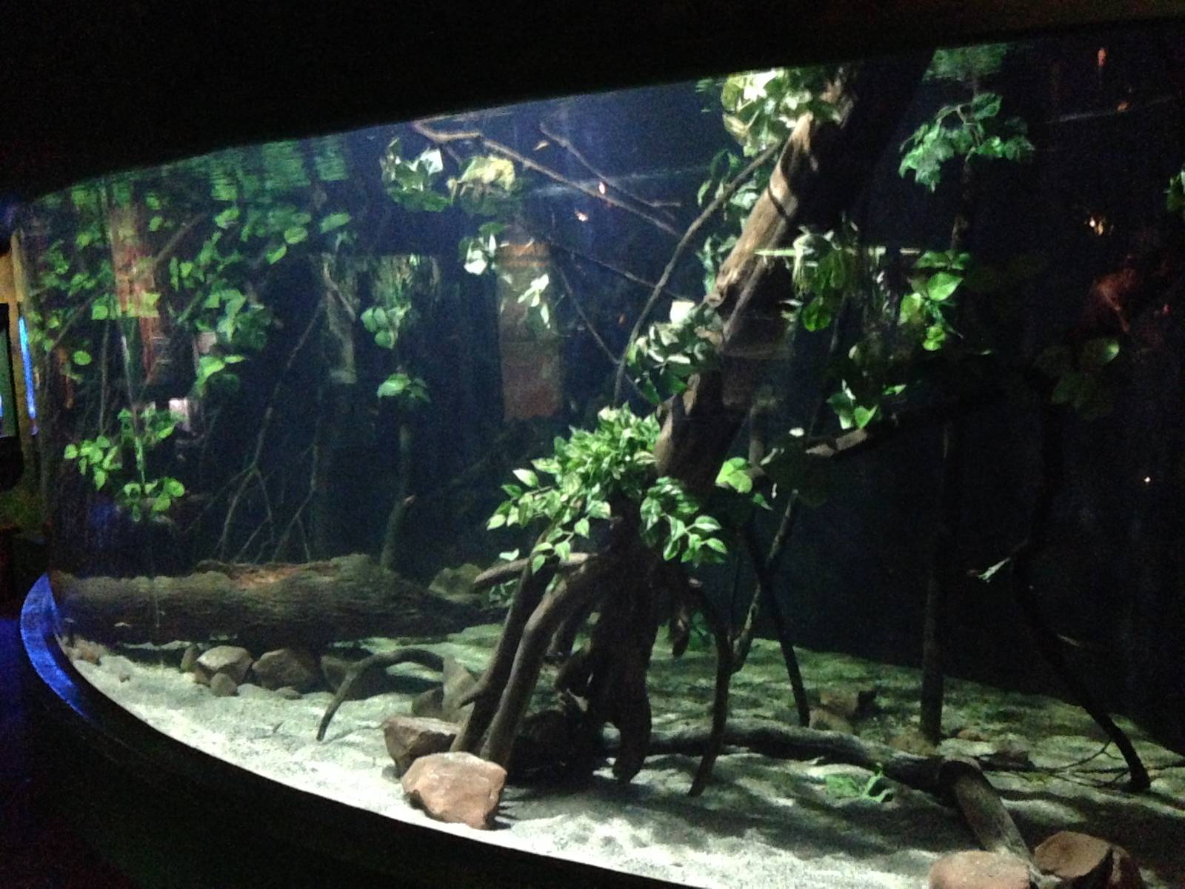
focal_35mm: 66
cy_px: 444
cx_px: 592
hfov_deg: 29.4
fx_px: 2259
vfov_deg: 22.3
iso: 1600
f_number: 2.4
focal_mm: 4.12
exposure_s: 1/20
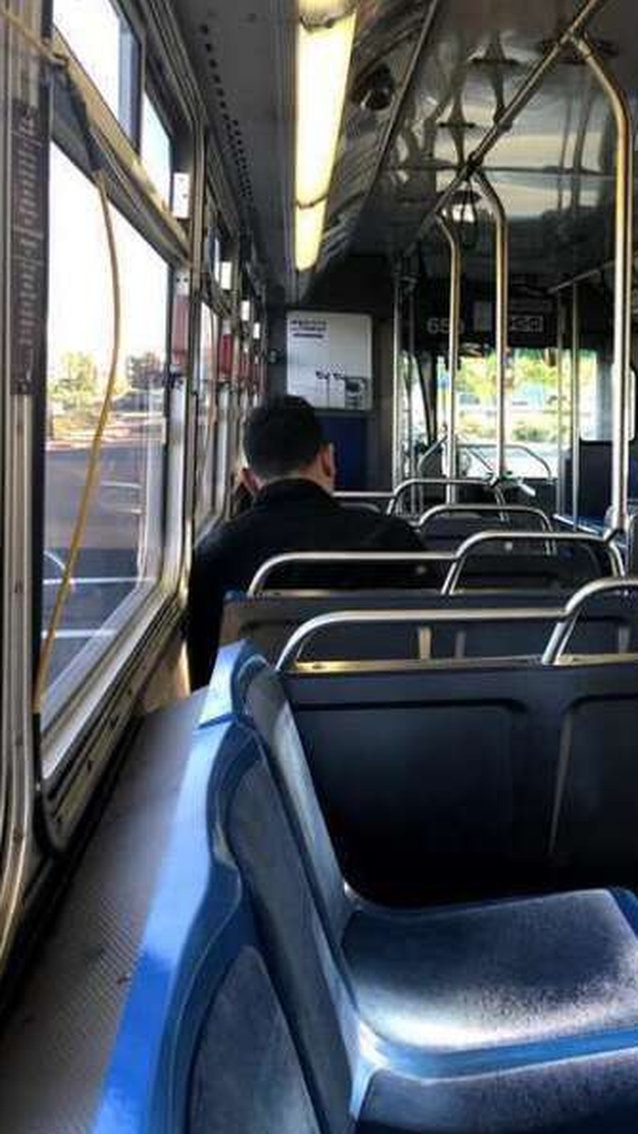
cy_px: 570
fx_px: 1232
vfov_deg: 49.4
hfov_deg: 27.4
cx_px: 634
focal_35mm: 41
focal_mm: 3.99
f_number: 1.8
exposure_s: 1/30
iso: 25
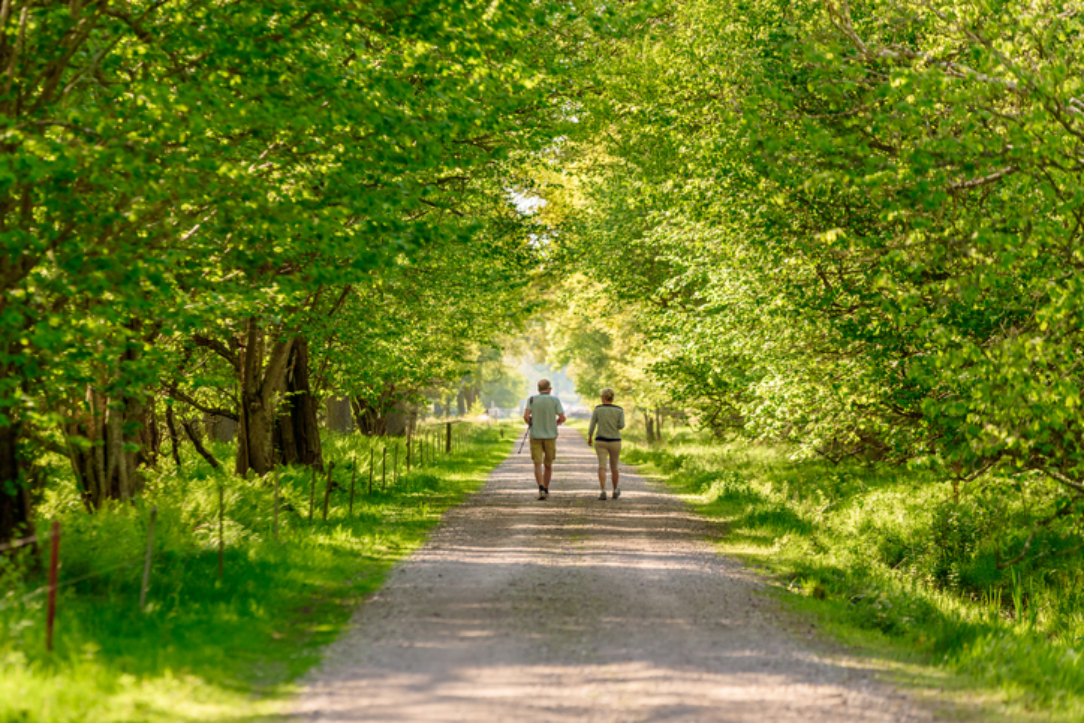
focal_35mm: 200
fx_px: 6023
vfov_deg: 6.9
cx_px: 542
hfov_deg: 10.3
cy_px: 362
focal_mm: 200
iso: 400
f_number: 4
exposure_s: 1/500
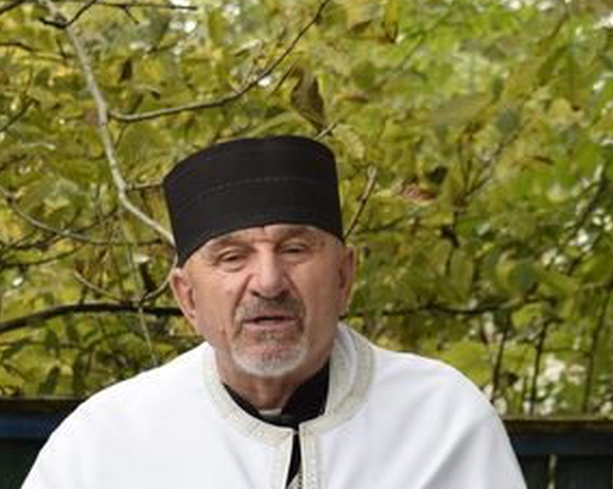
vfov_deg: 9.1
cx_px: 314
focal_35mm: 168
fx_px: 3050
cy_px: 477
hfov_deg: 11.5
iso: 400
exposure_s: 1/400
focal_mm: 45
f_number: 5
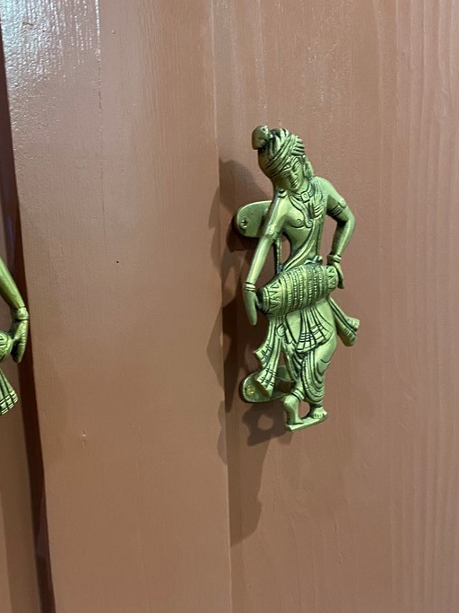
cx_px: 160
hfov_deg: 36.5
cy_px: 406
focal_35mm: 39
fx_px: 690
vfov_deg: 47.1
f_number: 1.8
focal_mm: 4.25
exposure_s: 1/40
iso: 500
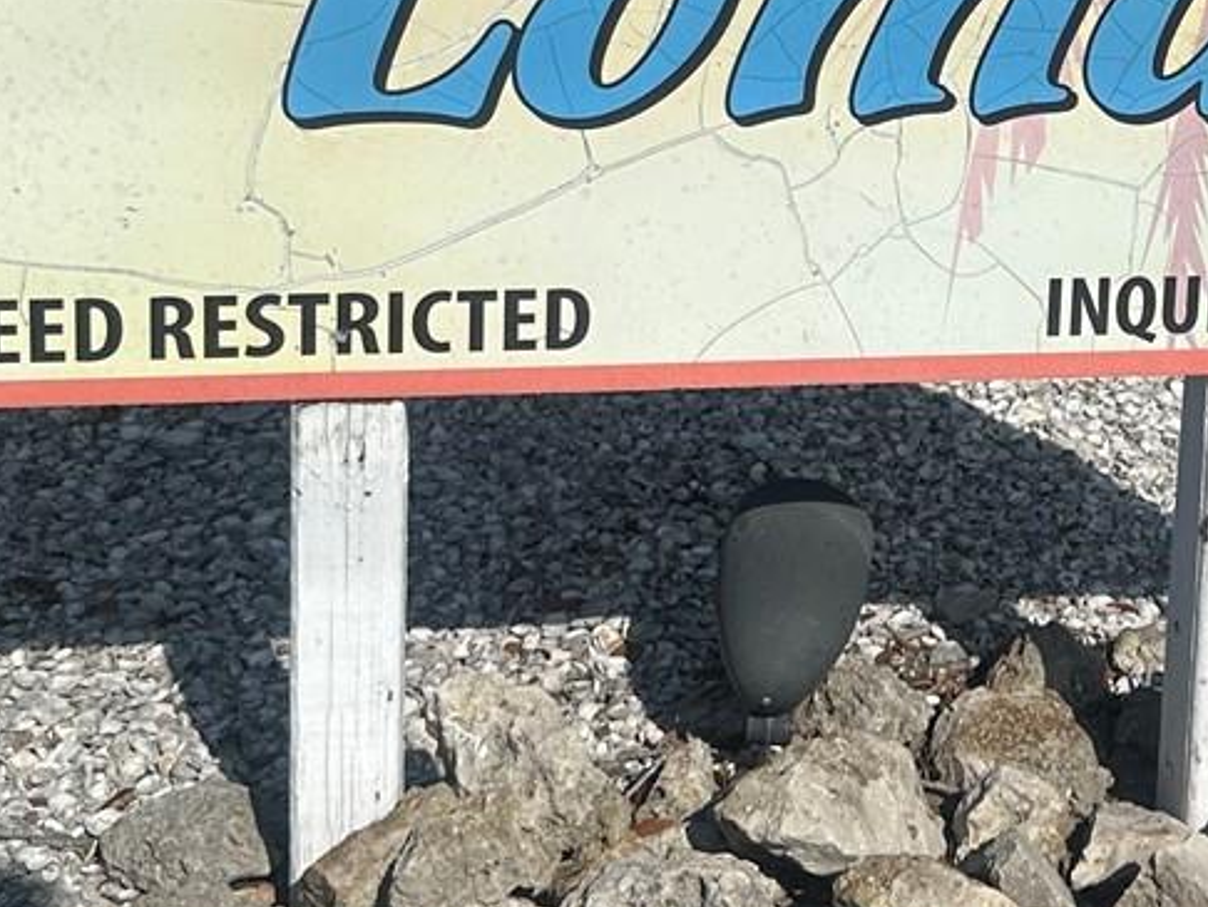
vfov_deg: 18.1
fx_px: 2758
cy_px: -35
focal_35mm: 79
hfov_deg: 24.1
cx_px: 1059
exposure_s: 1/13699
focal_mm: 6.86
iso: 80
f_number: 1.78
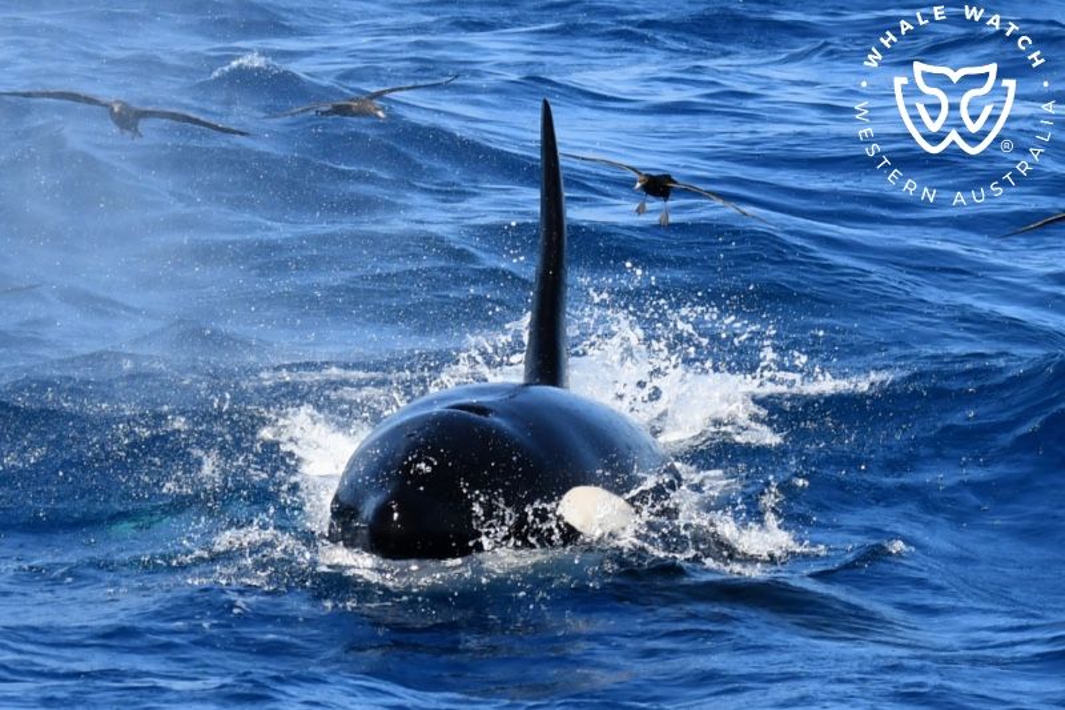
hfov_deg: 9.2
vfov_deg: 6.1
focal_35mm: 225
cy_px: 355
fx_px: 6654
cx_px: 532
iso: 400
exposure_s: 1/1600
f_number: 7.1
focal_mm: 150
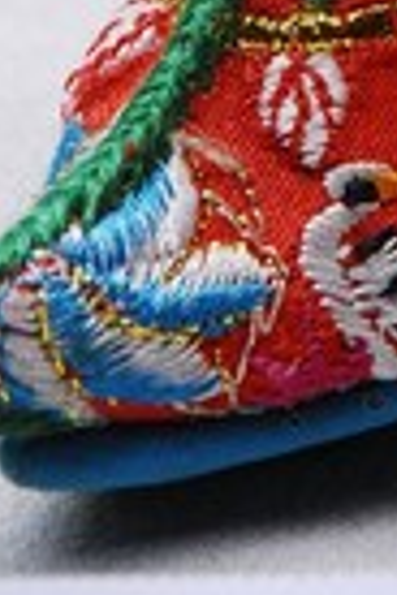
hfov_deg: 1.5
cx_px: 557
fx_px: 15553
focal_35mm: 940
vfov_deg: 2.2
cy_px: -423
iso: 100
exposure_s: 1/125
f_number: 10
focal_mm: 135
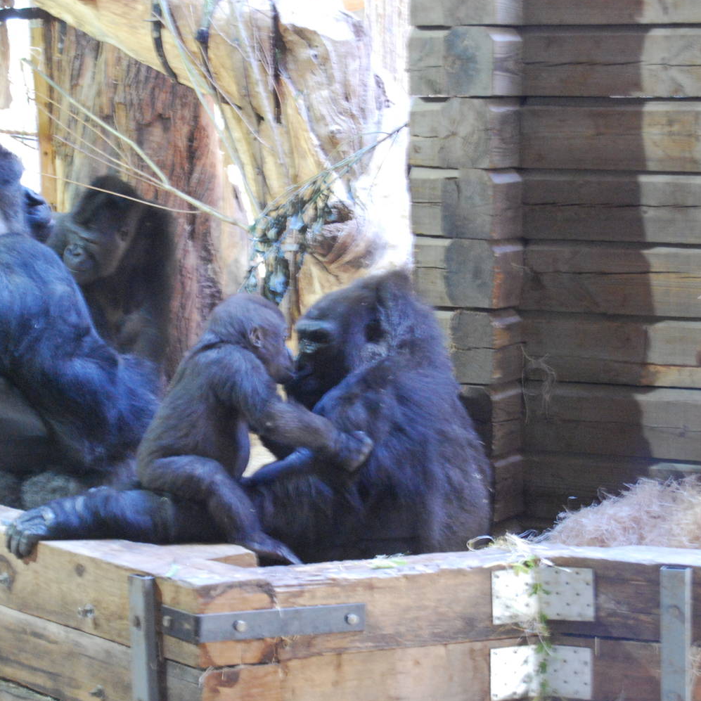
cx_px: 309
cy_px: 361
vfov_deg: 15.5
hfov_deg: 15.5
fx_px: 2582
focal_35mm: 113
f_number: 5.6
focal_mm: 55
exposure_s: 1/15
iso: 1600
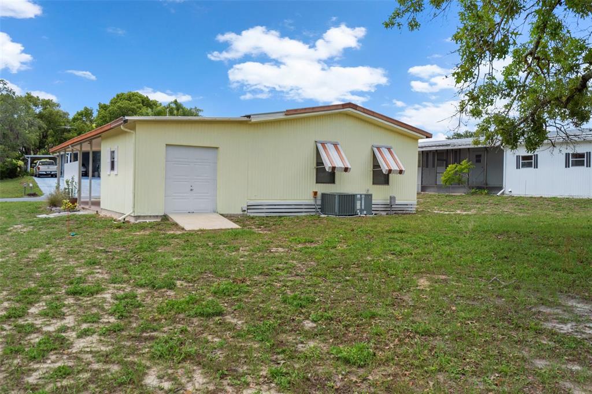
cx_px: 296
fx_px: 493
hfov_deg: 61.9
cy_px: 197
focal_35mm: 30
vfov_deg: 43.6
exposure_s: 1/400
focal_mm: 30
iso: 400
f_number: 8
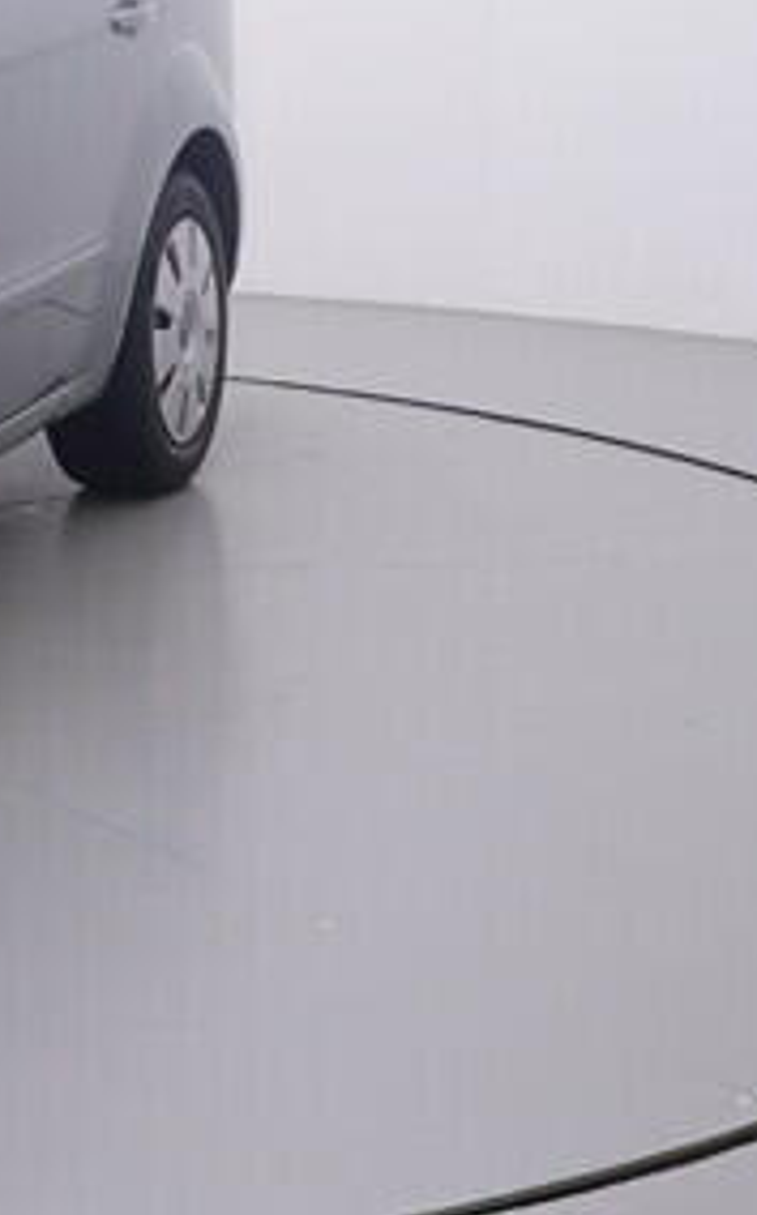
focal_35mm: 83
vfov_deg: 24.5
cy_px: 218
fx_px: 2740
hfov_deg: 14.4
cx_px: -479
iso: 200
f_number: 5
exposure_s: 1/80
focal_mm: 15
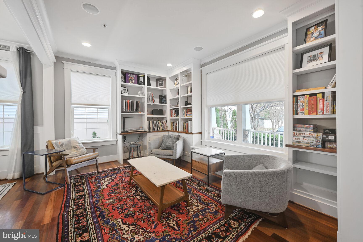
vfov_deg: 81.2
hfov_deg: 104.3
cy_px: 121
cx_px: 182
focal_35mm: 14
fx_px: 141
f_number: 9
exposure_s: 1/2.5
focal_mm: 14
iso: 200
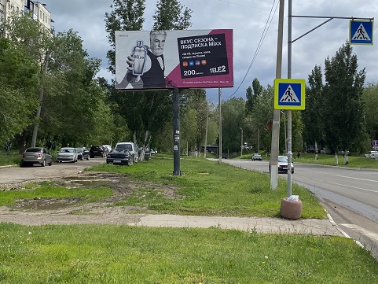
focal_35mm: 54
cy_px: 93
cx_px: 215
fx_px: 590
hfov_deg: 35.5
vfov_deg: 26.9
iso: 32
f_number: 1.8
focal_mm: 4.25
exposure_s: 1/5236
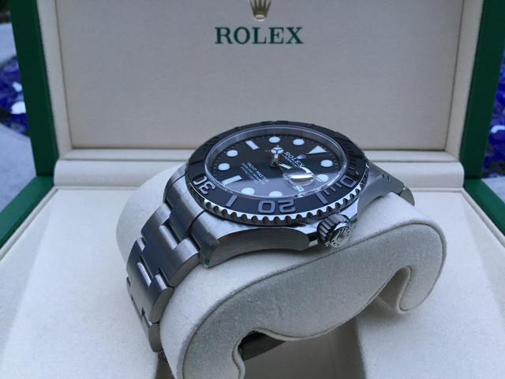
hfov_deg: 58.4
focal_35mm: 31
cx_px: 252
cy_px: 190
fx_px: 452
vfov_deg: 45.4
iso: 125
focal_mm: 3.3
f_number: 2.4
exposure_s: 1/30
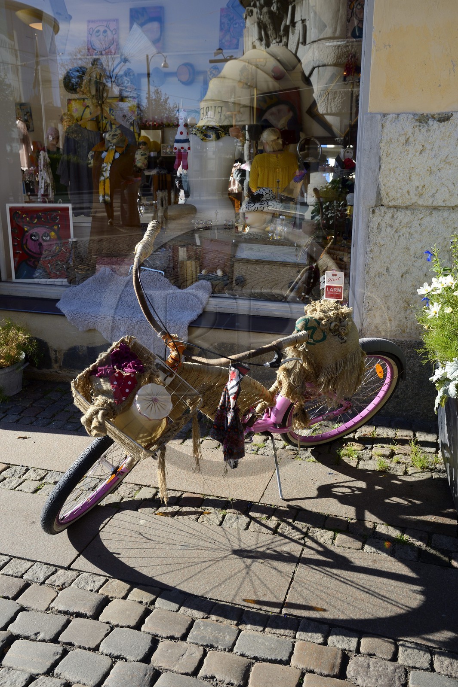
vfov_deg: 55.8
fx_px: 649
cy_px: 344
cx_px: 229
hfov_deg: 38.8
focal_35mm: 34
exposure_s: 1/200
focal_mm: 34
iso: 200
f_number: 8
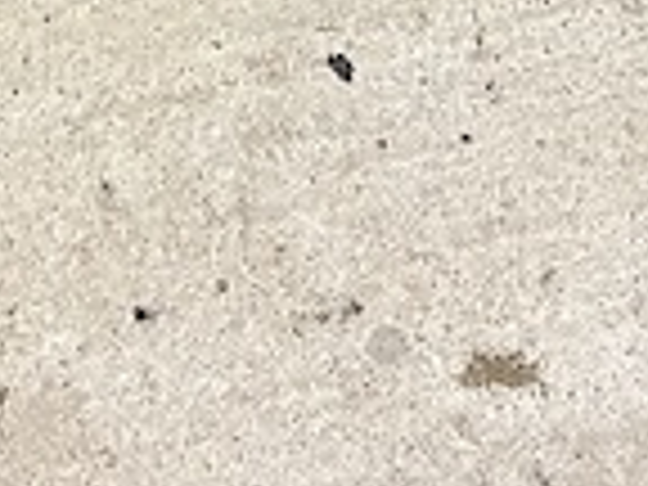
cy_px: -783
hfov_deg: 13.1
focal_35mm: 144
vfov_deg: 9.0
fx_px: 2696
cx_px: -243
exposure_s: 1/50
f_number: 1.6
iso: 250
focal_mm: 5.1
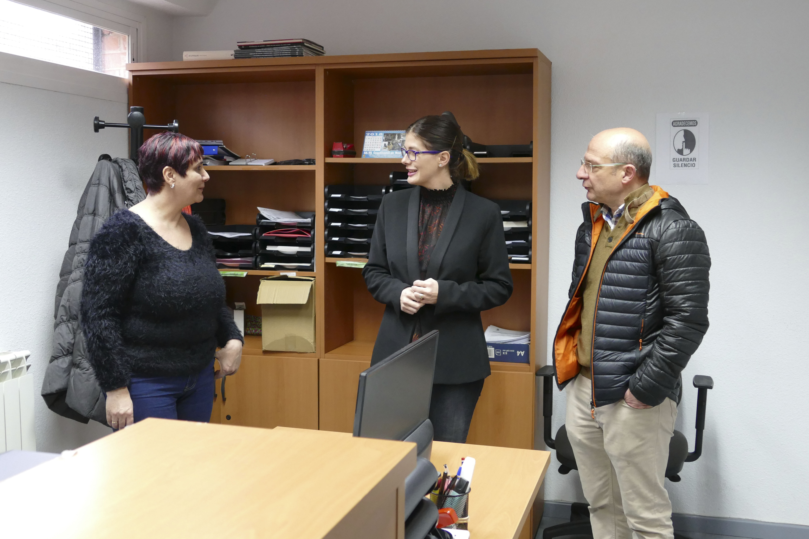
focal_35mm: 35
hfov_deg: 54.4
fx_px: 786
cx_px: 404
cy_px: 270
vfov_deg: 37.9
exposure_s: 1/80
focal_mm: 12.9
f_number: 3.1
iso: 1000
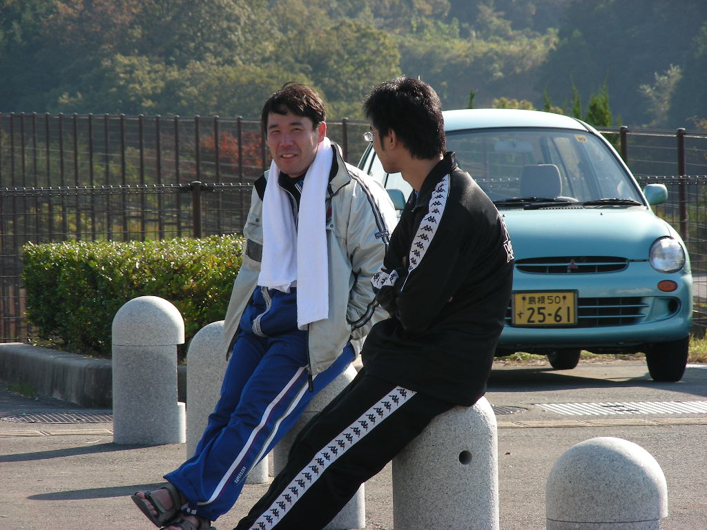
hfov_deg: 8.6
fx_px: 4698
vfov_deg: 6.5
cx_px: 354
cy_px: 265
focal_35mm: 230
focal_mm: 38.3
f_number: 4
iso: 50
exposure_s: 1/210
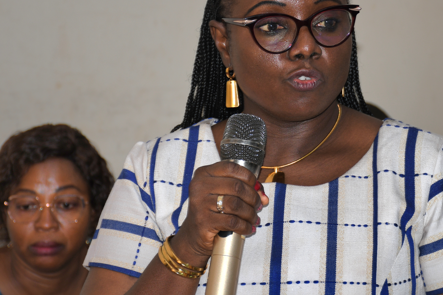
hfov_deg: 13.1
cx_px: 293
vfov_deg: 8.7
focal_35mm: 157
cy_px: 93
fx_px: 1932
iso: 100
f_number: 5
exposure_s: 1/60.2
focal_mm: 70
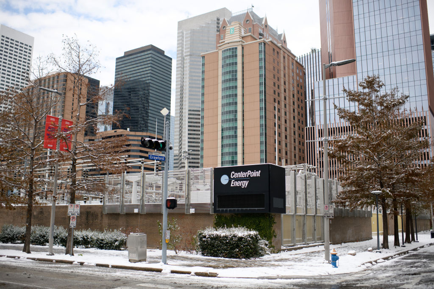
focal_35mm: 35
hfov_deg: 54.4
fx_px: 422
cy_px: 144
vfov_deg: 37.9
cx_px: 217
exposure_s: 1/5000
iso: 200
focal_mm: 35
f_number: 2.5
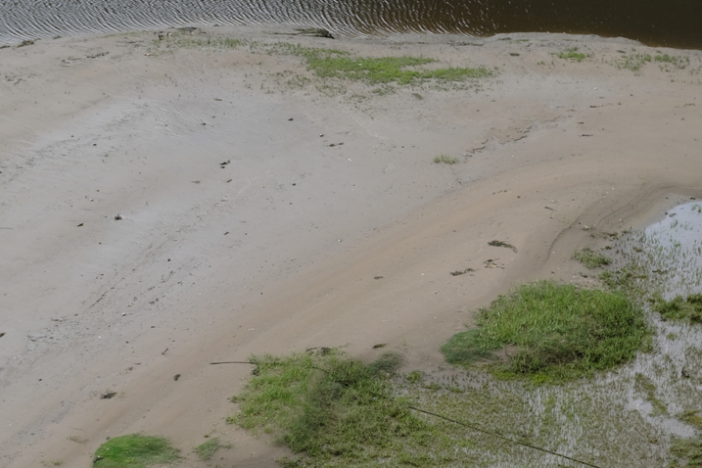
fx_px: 2925
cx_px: 352
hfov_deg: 13.7
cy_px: 300
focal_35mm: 150
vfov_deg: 9.1
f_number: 4.5
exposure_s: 1/340
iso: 160
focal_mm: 70
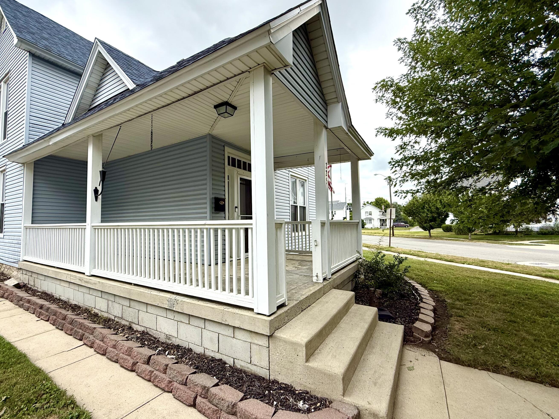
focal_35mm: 16
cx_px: 251
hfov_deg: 94.2
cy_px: 209
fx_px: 258
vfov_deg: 78.1
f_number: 2.2
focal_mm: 2.22
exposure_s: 1/672
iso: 64
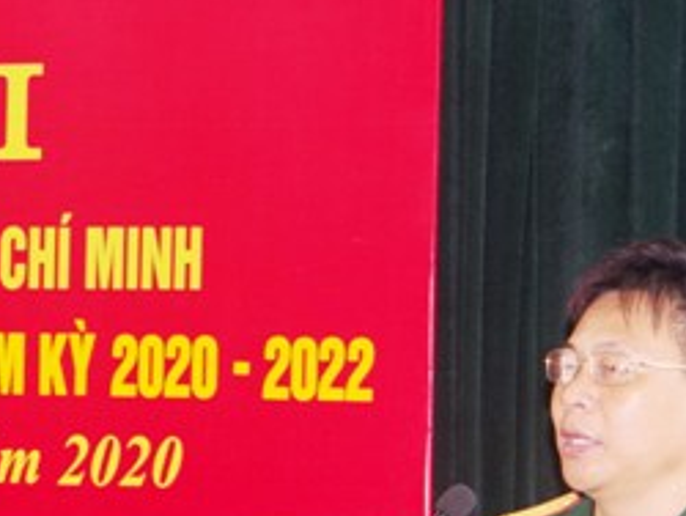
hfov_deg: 11.8
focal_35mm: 166
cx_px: 33
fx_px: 3293
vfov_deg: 8.9
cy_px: 446
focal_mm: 36
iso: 400
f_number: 4.5
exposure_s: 1/50
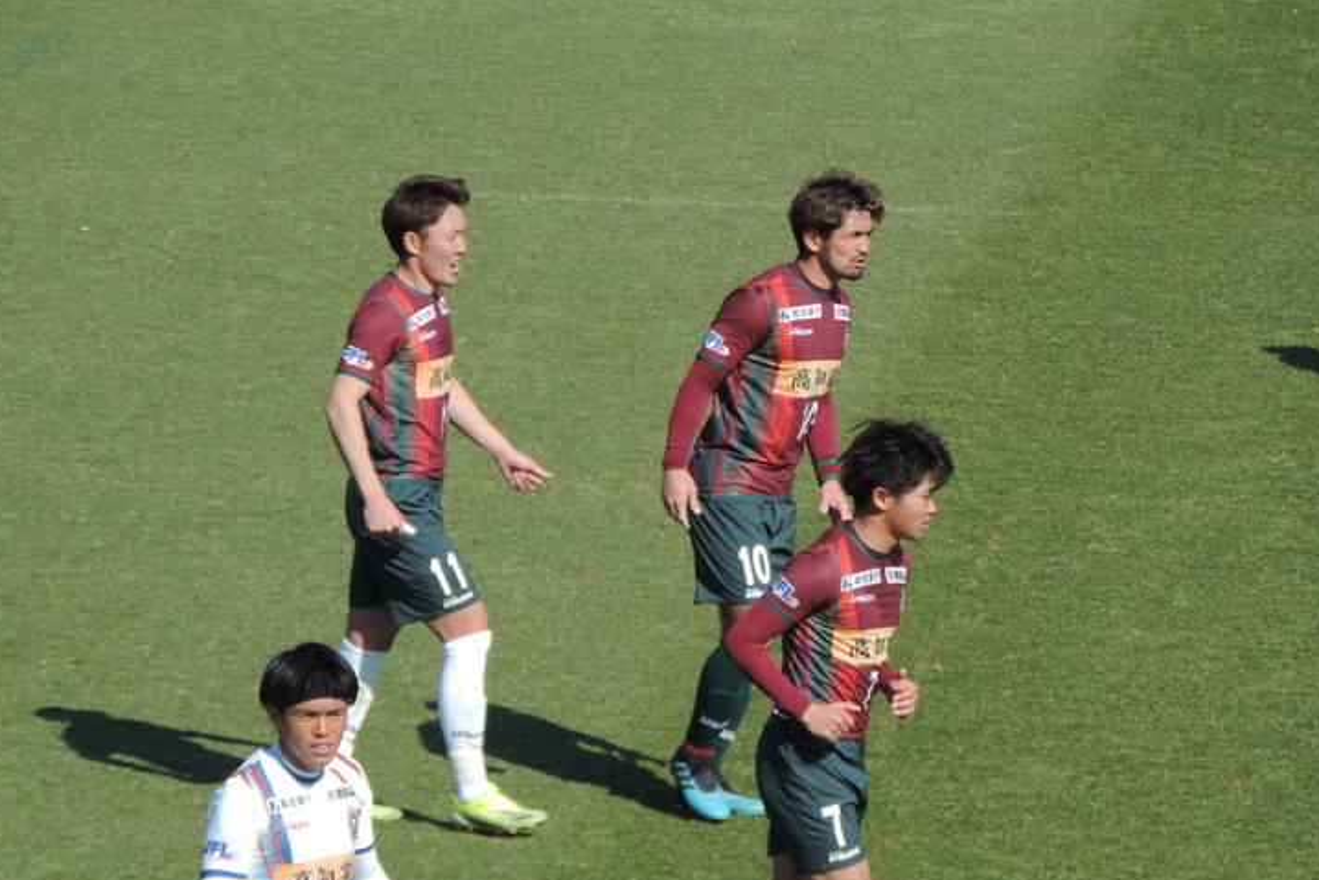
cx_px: 664
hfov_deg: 4.4
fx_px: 16999
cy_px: 517
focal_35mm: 464
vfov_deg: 3.0
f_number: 4.8
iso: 80
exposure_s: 1/400
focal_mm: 71.3
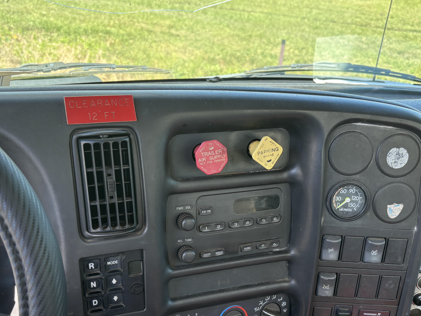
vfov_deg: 33.1
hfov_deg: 43.8
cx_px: 222
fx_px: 523
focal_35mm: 43
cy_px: 226
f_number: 1.6
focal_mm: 5.96
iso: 50
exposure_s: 1/172
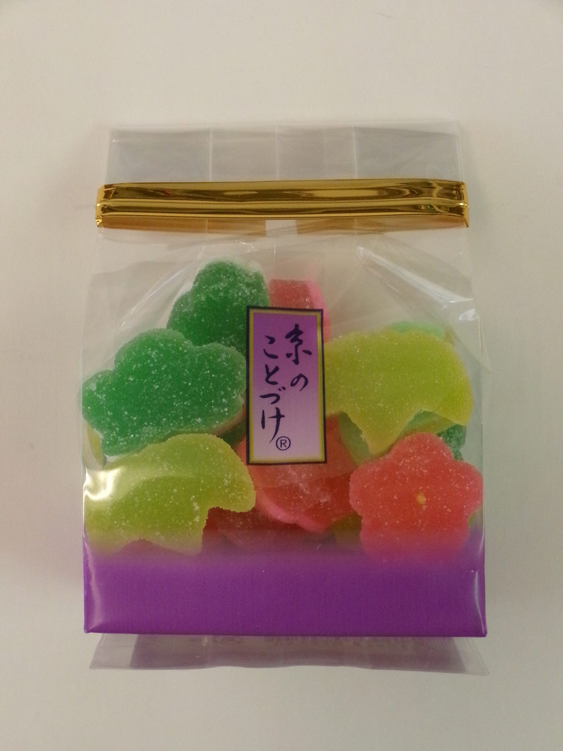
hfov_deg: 22.9
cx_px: 282
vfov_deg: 30.3
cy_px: 376
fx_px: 1388
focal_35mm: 64
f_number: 5.2
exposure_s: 1/120
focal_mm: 11.5
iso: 800
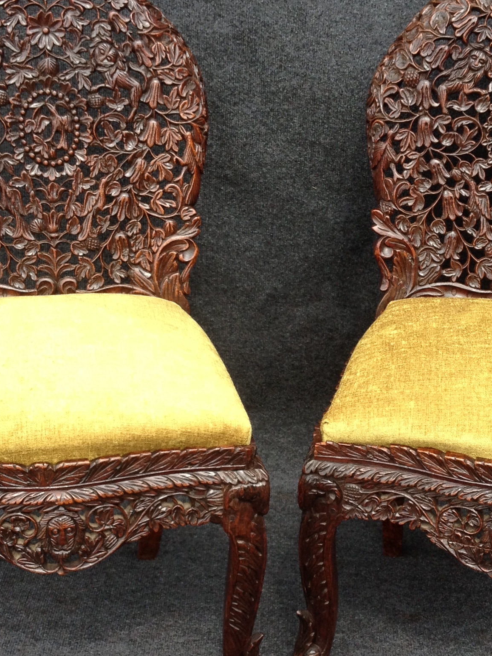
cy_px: 415
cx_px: 283
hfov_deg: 19.9
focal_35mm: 74
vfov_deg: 26.2
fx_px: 1402
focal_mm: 4.28
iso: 50
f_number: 2.4
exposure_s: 1/284
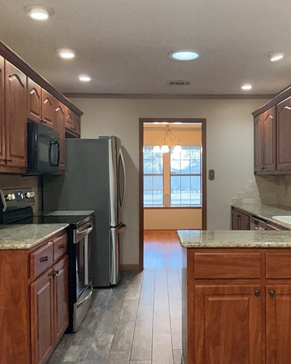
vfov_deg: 50.3
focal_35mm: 36
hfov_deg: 40.9
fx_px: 388
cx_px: 179
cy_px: 184
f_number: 1.8
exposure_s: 1/100
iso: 400
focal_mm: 3
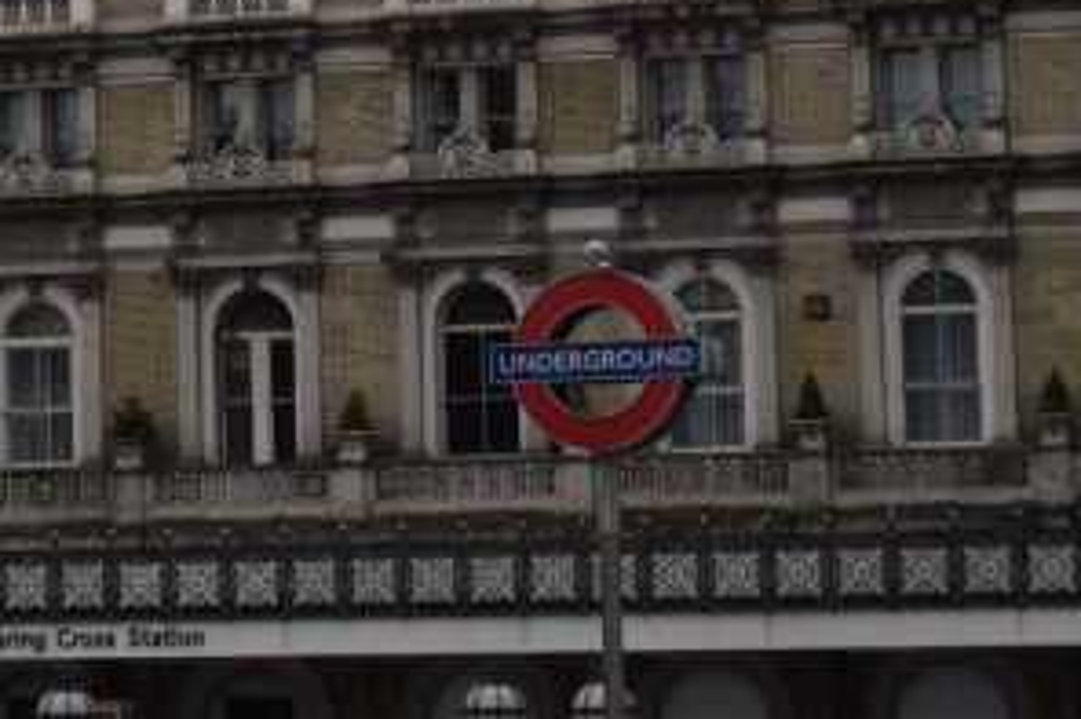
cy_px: -124
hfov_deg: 10.9
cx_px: -58
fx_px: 5612
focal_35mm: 187
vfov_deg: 7.3
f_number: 8
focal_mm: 36
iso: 360
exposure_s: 1/250
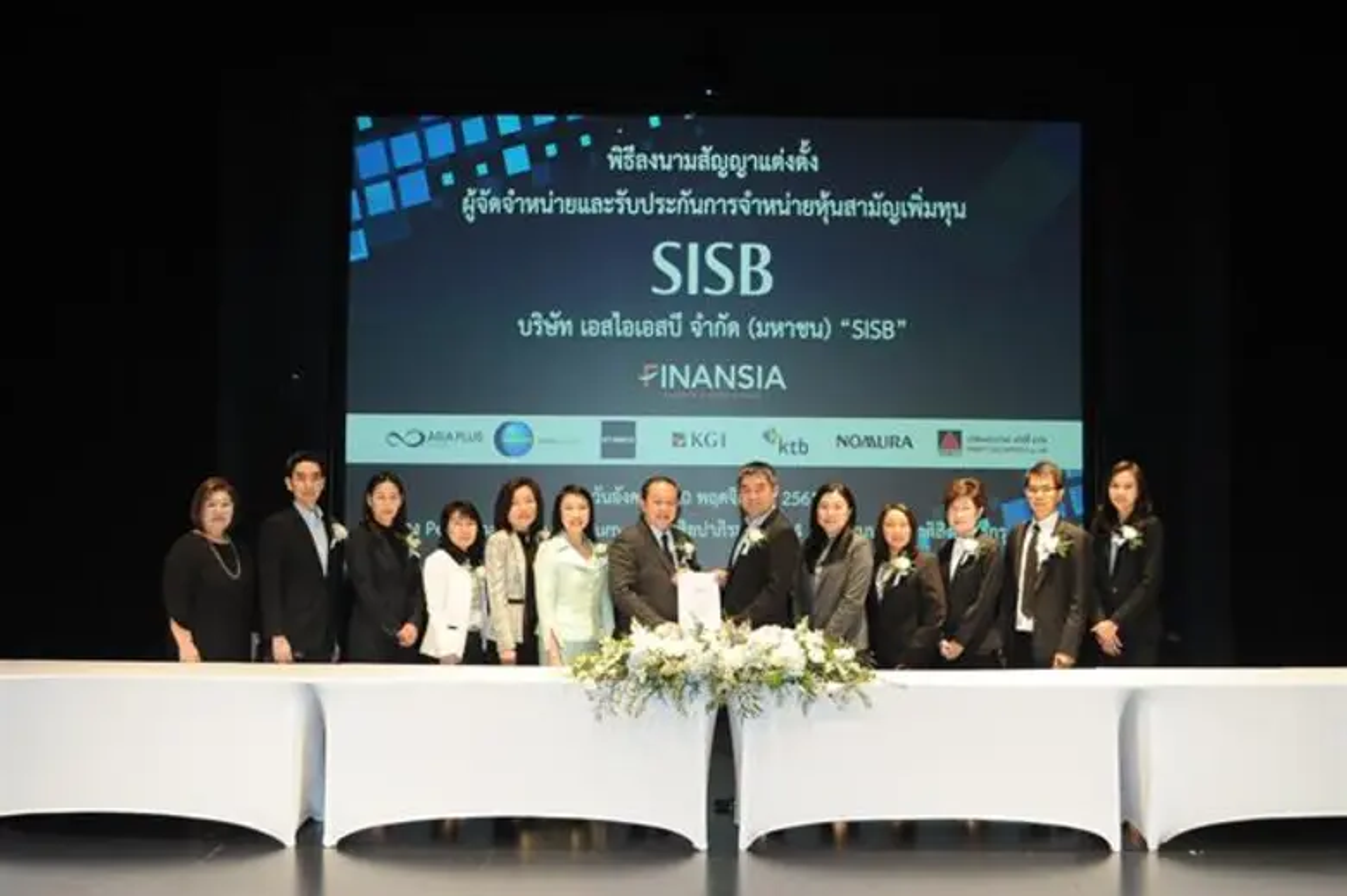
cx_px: 674
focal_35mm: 48
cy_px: 448
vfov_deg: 28.0
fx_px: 1795
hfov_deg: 41.1
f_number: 5
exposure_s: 1/160
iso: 6400
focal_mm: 48
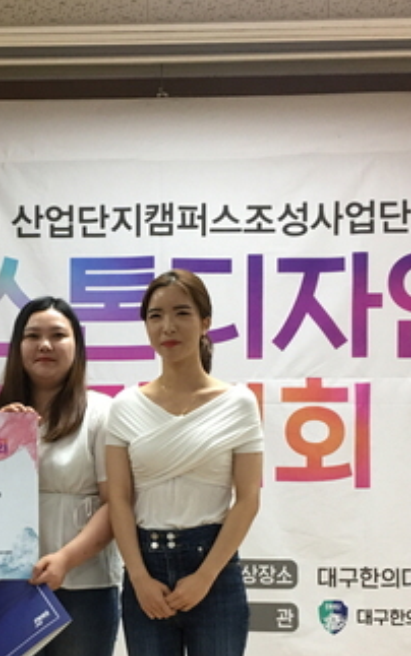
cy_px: 455
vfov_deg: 33.1
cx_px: 20
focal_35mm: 61
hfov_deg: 20.7
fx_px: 1093
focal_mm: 4.15
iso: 40
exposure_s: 1/15
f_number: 2.2
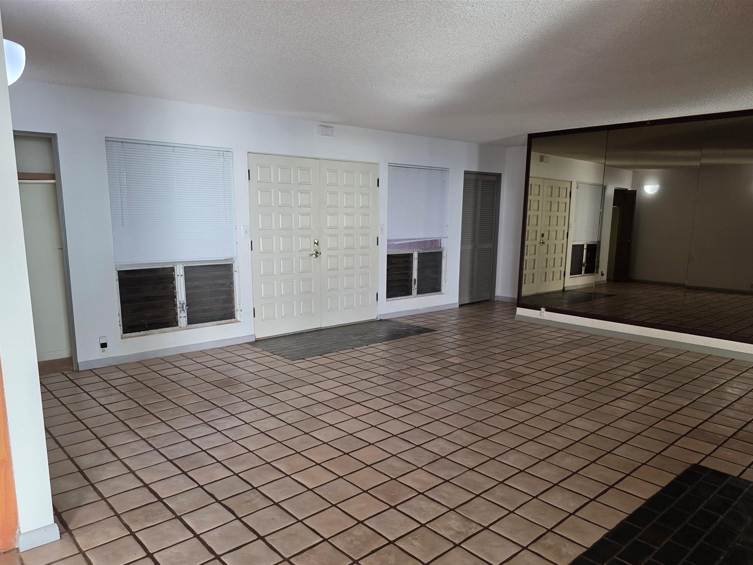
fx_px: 544
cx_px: 385
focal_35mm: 25
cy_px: 307
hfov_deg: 69.4
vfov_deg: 54.8
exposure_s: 1/120
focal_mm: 6.3
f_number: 1.7
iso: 100
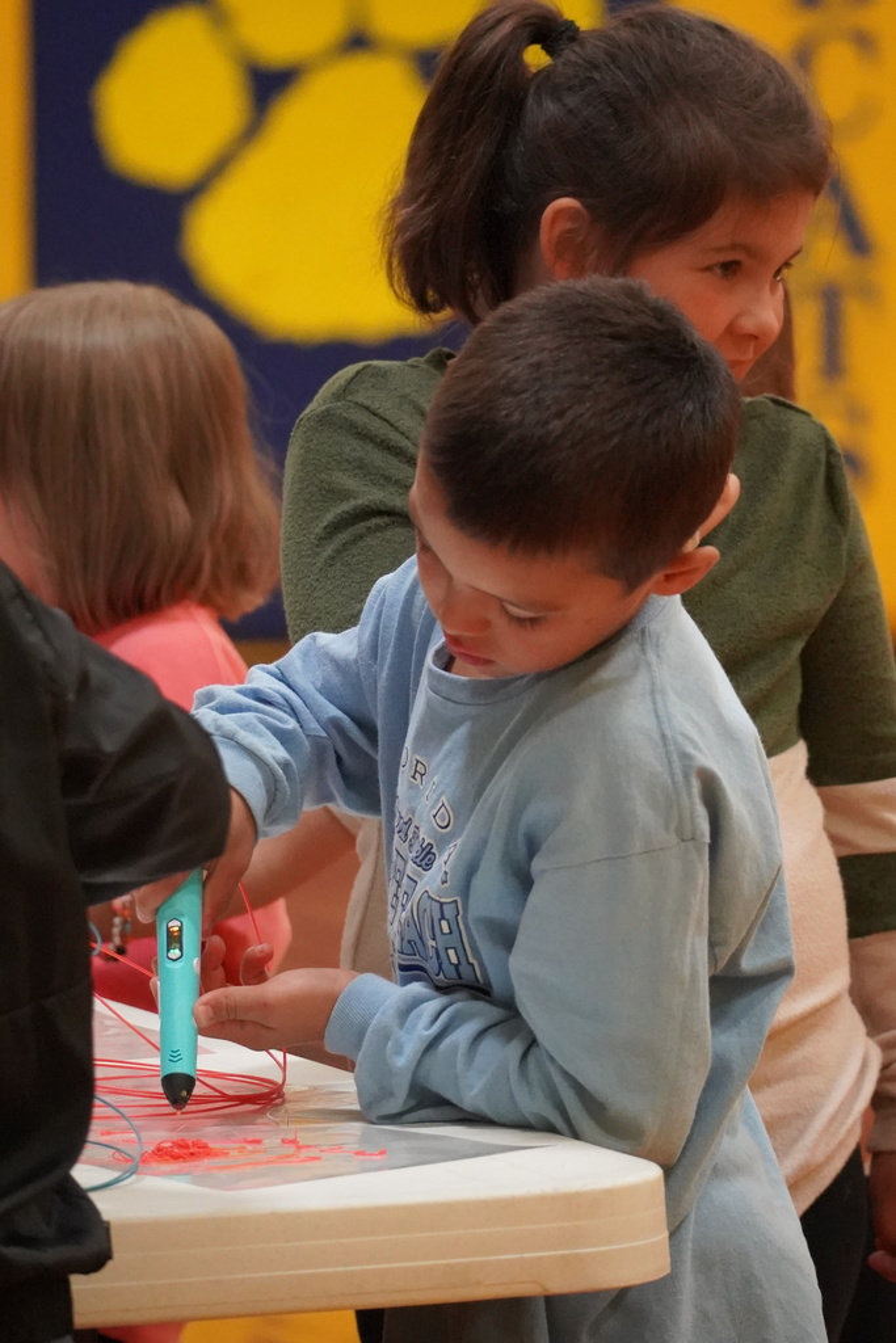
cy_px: 672
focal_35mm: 276
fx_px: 10300
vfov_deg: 7.5
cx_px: 448
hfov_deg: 5.0
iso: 12800
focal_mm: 184
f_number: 5.6
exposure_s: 1/320
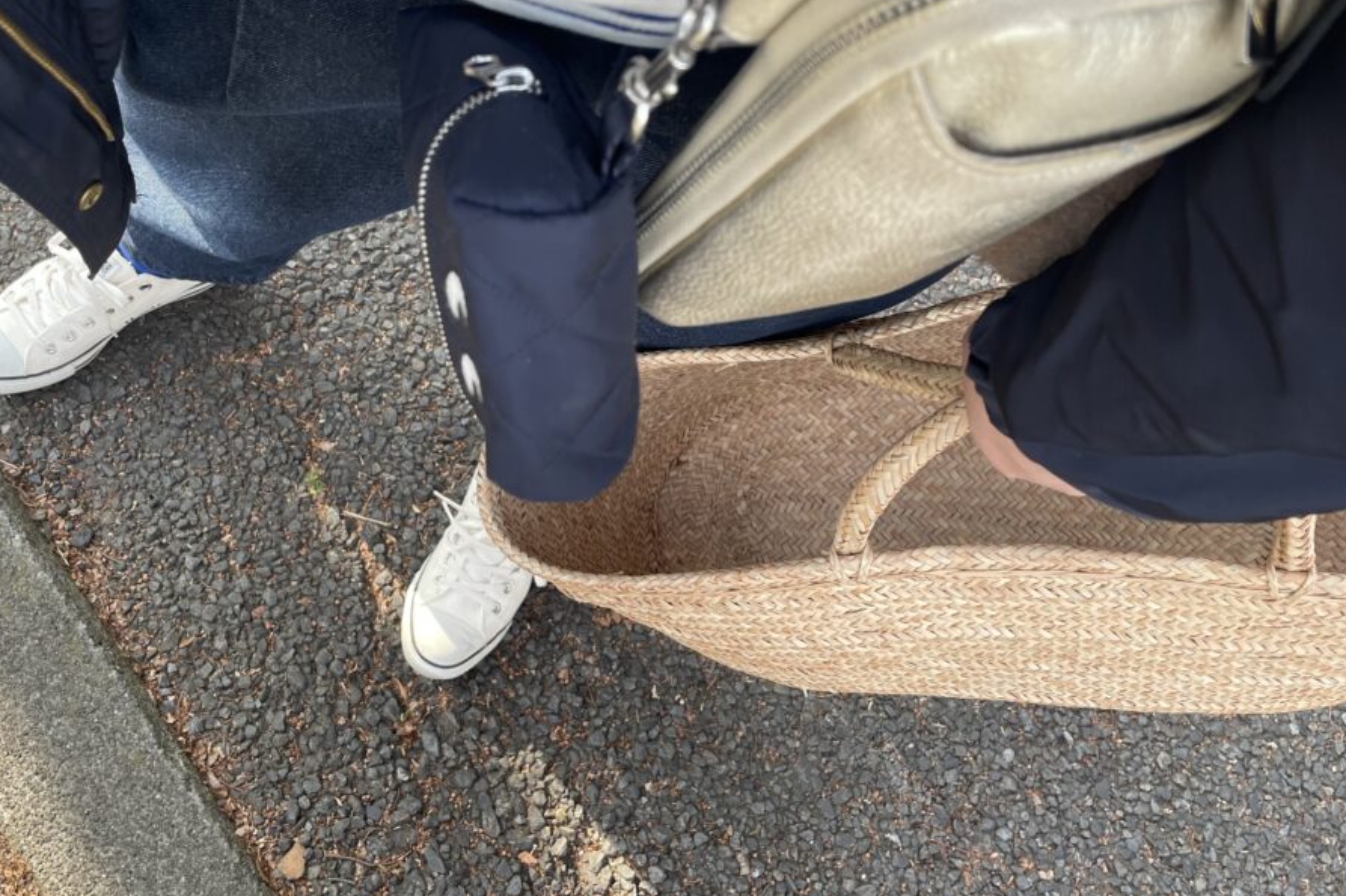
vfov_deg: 42.3
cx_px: 591
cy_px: 435
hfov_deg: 60.1
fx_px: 1159
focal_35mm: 31
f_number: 1.6
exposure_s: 1/179
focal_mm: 4.2
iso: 32
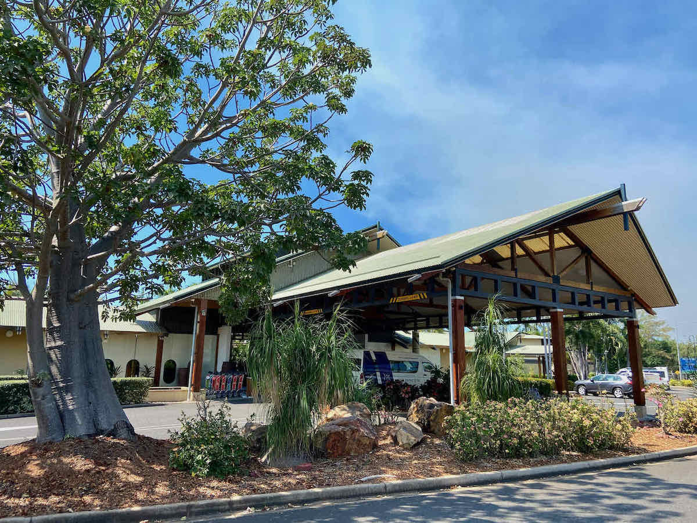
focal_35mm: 26
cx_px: 348
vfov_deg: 53.1
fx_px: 524
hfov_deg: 67.3
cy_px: 262
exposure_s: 1/1678
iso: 32
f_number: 1.8
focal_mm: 4.25
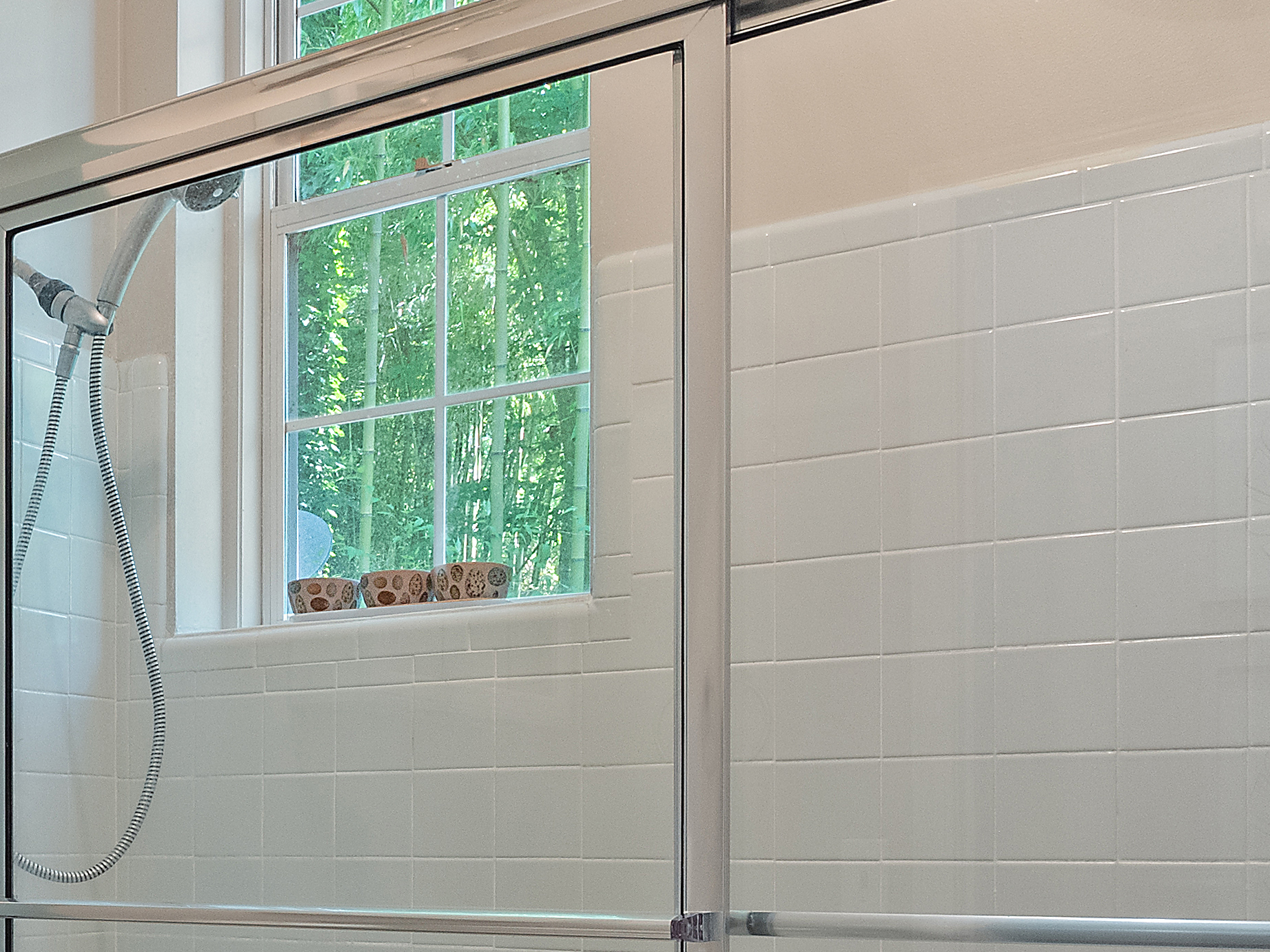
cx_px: 65
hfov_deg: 38.4
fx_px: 1651
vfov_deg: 30.6
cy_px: 872
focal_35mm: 45
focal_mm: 8
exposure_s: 1/8
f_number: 5.6
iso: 400
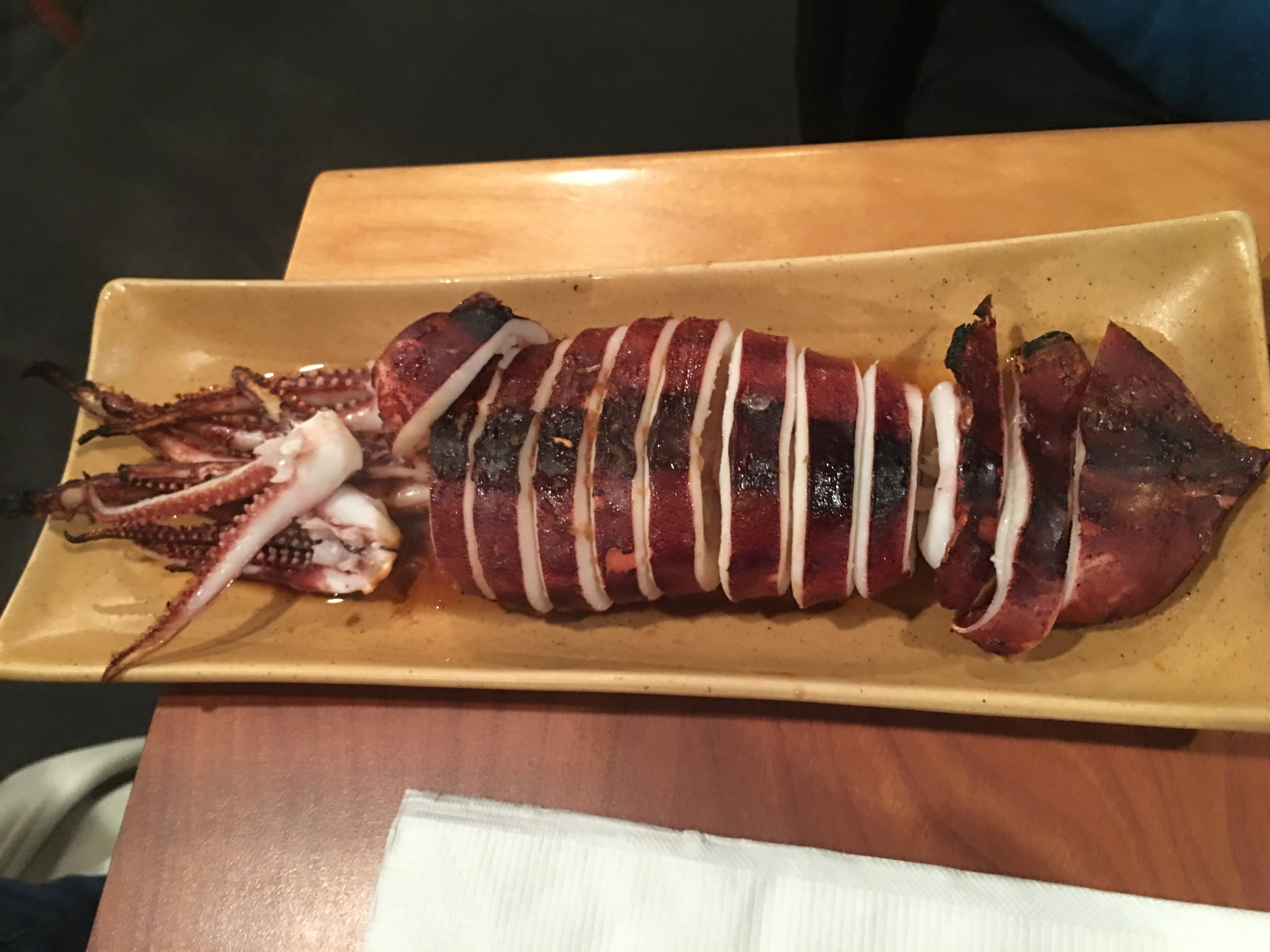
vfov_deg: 48.2
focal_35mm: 29
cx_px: 635
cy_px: 476
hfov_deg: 61.7
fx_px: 1064
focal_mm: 4.15
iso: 64
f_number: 2.2
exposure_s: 1/4
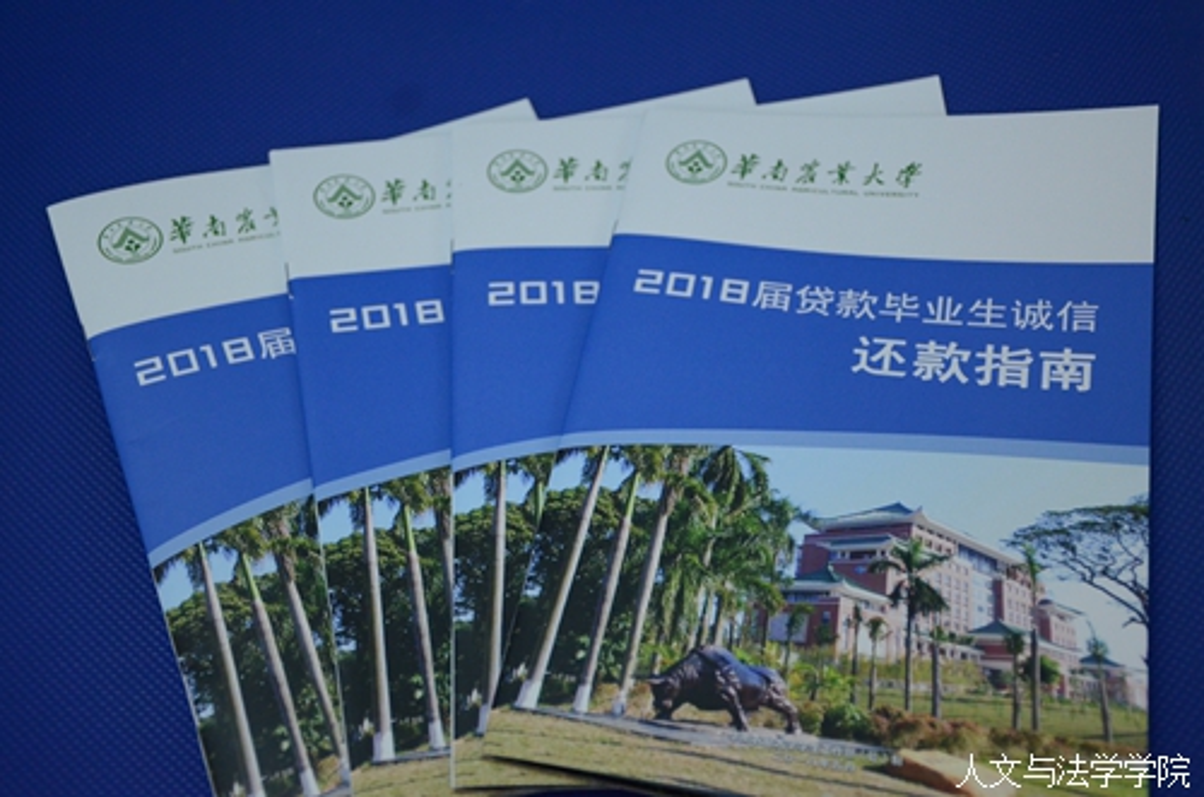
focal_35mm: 57
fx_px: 1902
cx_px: 602
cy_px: 398
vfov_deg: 23.7
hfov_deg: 35.1
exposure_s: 1/125
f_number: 4.2
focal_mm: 38
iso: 2000
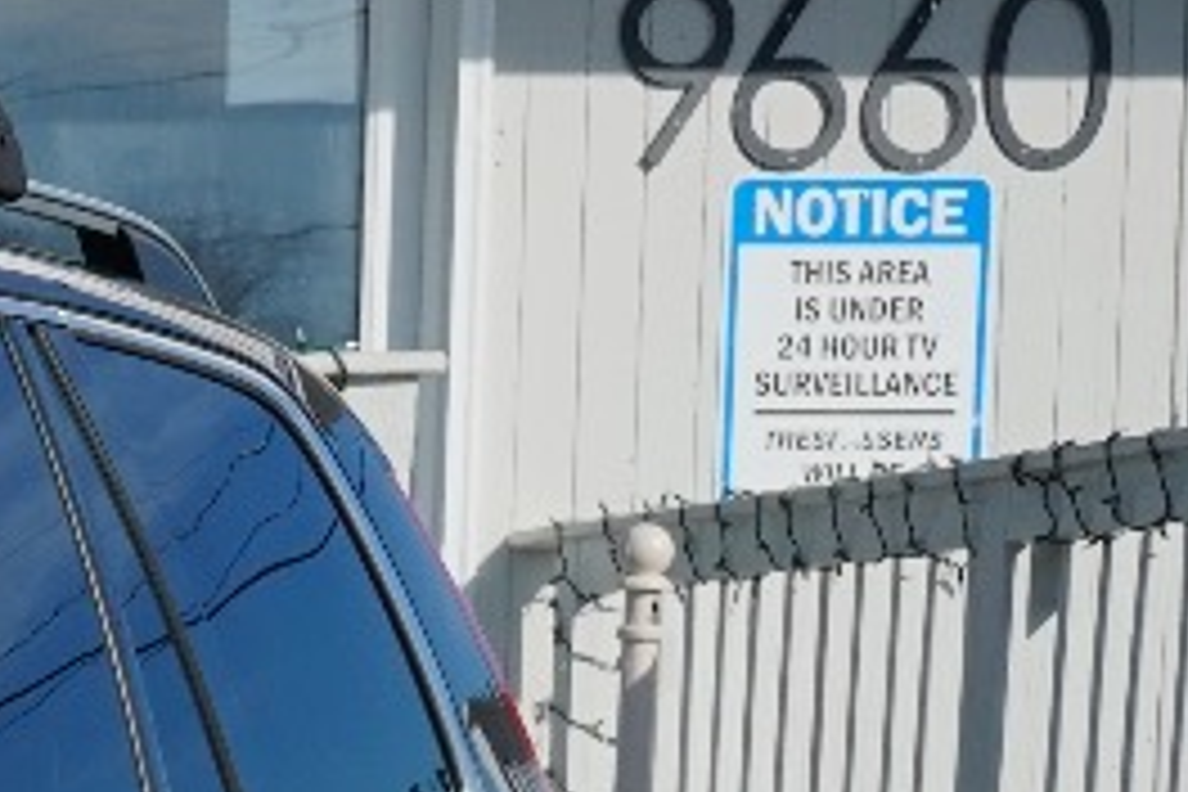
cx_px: -2128
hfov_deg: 8.2
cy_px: 1948
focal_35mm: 221
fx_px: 7292
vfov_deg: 5.9
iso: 400
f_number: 8
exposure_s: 1/2000
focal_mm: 36
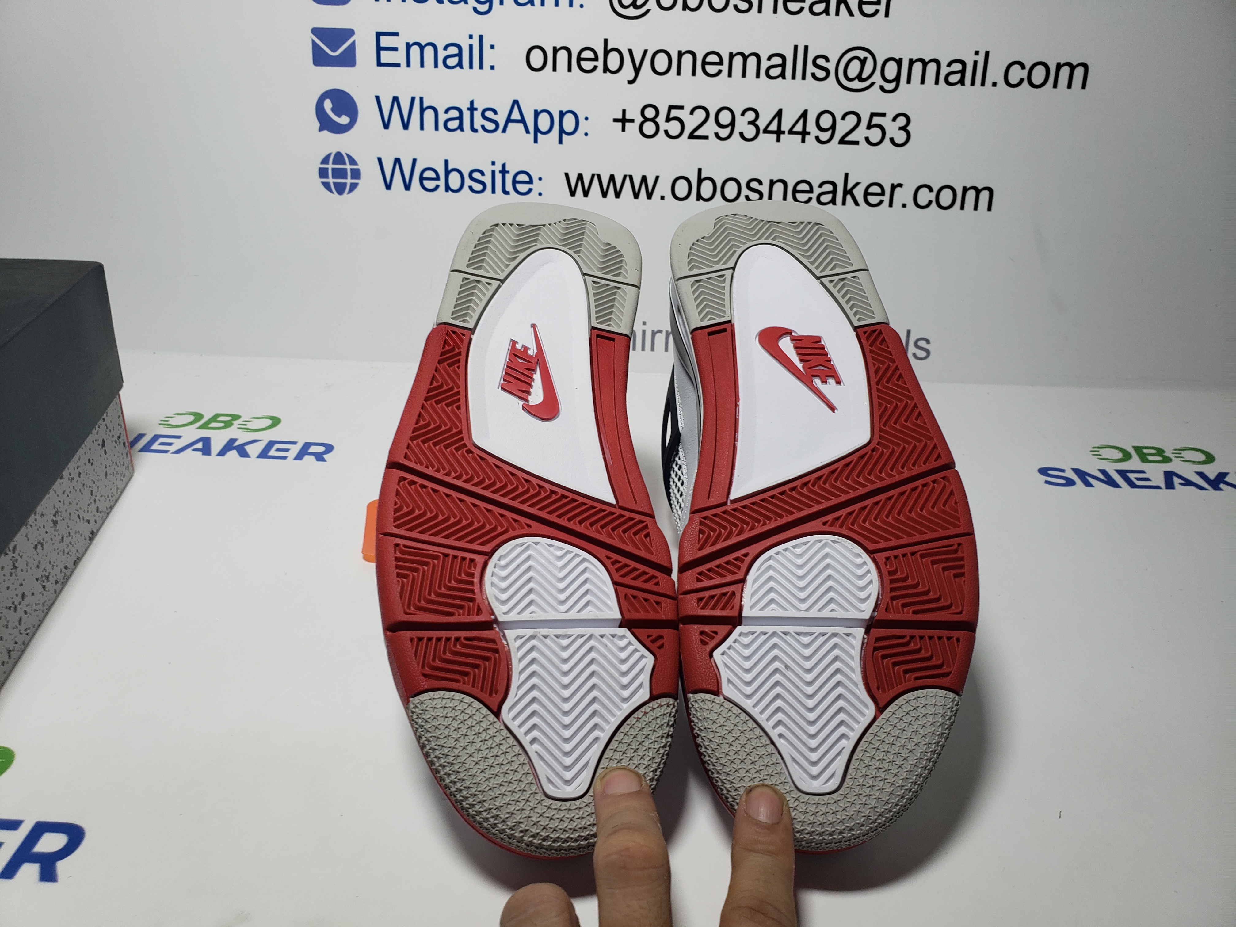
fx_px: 928
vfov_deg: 53.1
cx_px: 618
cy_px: 464
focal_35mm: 26
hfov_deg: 67.3
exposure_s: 1/241
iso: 50
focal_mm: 4.3
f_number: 2.4
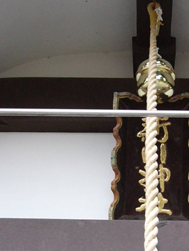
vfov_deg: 24.3
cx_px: 147
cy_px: 204
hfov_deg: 18.5
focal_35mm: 79
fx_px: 574
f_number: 2.8
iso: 200
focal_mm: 5.8
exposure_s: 1/20
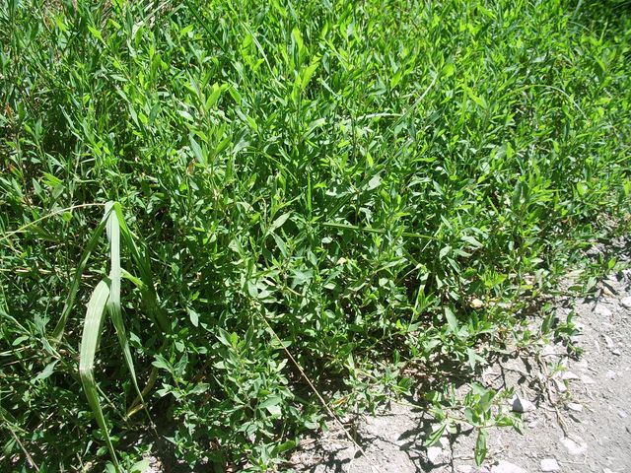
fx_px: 638
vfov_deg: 40.7
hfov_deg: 52.6
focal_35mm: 35
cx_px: 316
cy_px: 236
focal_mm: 5.8
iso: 50
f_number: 4.3
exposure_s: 1/200
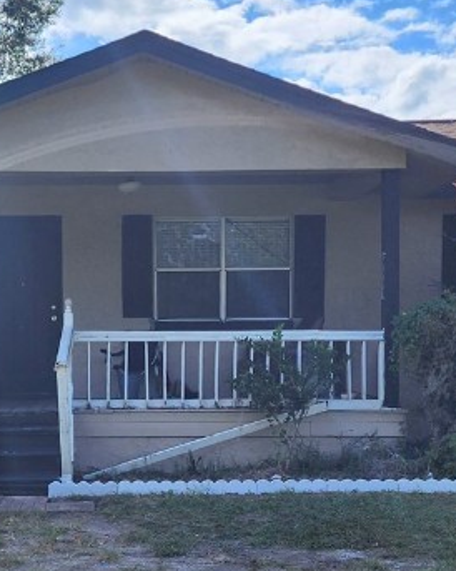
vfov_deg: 28.0
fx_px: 1131
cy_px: 408
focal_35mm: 67
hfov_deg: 22.6
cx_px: 108
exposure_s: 1/2000
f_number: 1.8
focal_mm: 6.4
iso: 12
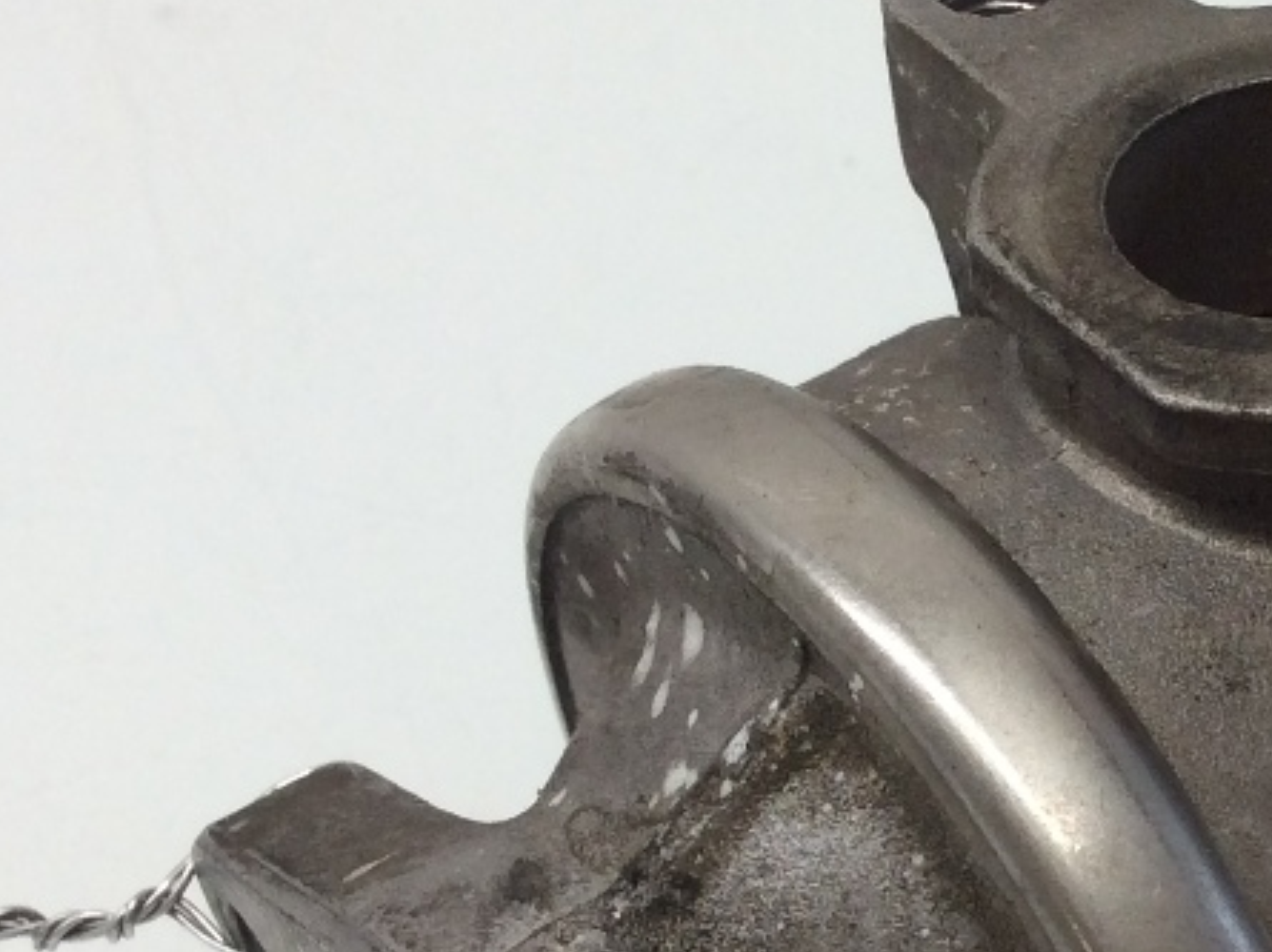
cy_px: 752
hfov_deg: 20.9
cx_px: 1155
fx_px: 3378
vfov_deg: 15.9
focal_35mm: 92
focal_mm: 3.3
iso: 40
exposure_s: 1/60
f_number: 2.4
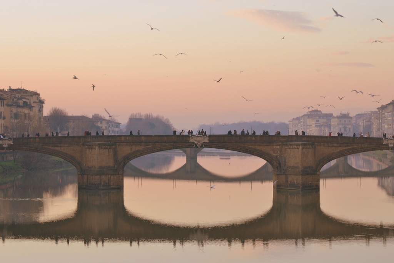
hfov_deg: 18.2
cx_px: 197
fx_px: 1231
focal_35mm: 112
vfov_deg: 12.2
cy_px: 132
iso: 180
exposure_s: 1/125
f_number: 4.5
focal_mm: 75
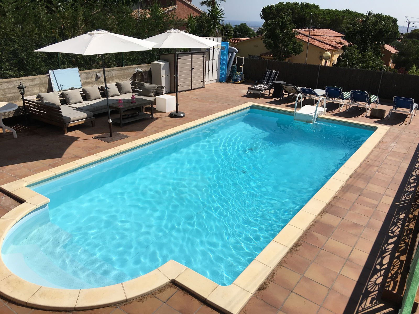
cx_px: 210
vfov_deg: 48.2
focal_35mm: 29
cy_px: 157
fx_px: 351
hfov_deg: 61.7
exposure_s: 1/3205
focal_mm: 4.15
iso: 25
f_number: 2.2
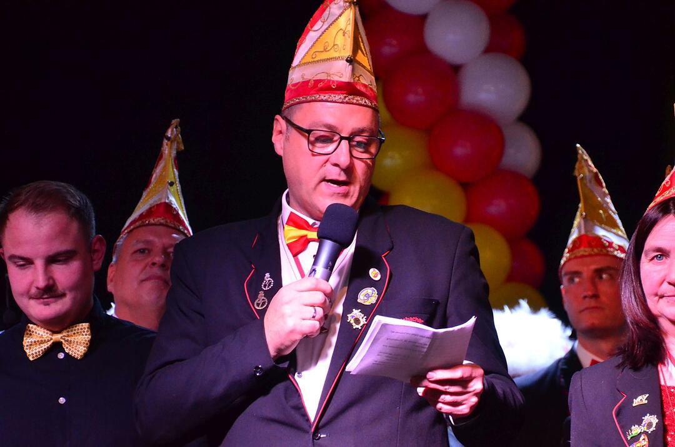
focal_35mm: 278
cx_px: 338
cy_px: 224
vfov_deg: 4.9
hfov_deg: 7.4
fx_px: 5194
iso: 3200
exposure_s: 1/80
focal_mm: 185
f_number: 6.3
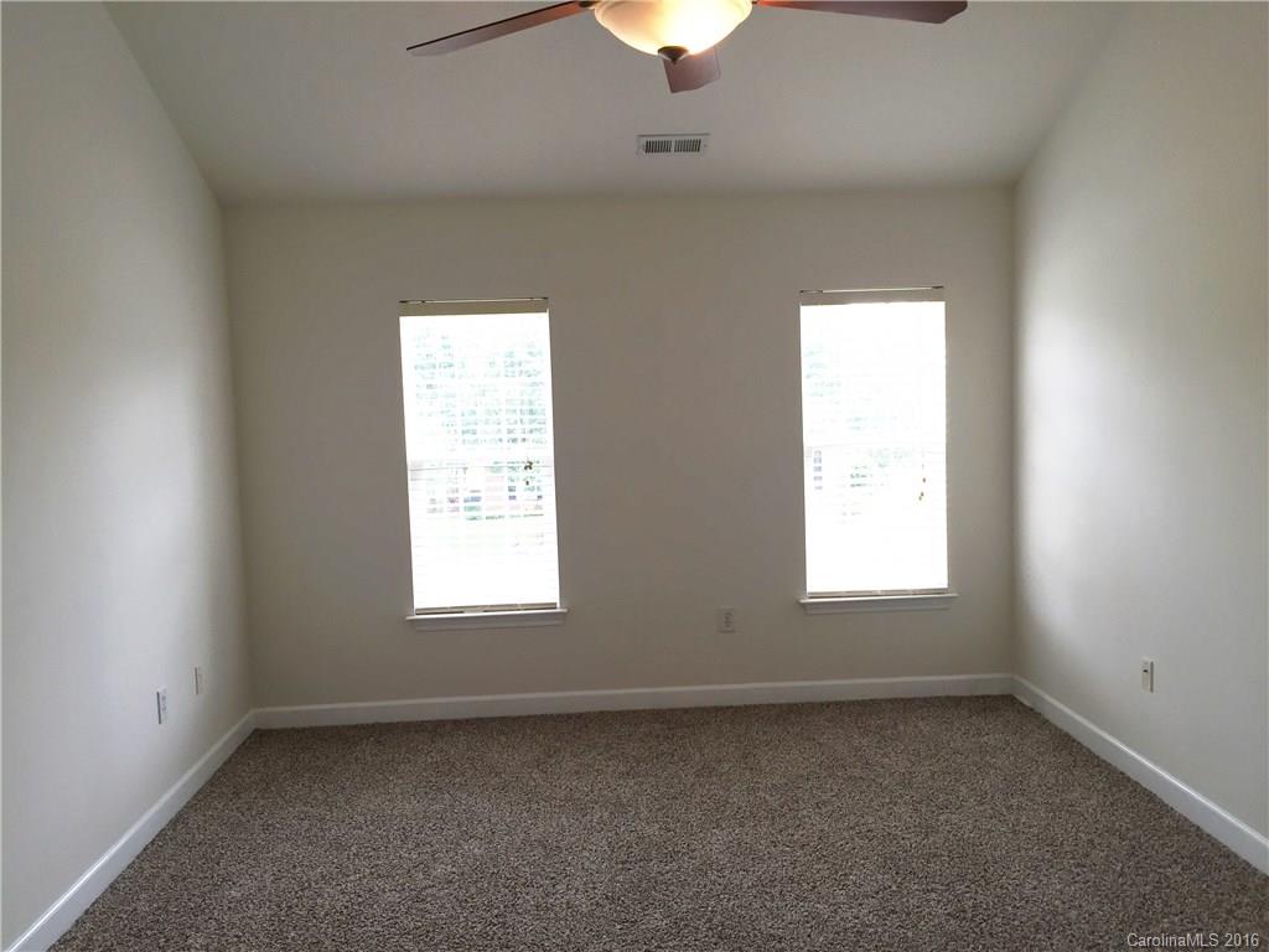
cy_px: 476
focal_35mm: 29
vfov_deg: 48.2
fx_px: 1063
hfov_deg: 61.7
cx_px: 634
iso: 40
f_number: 2.2
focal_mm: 4.15
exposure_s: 1/60
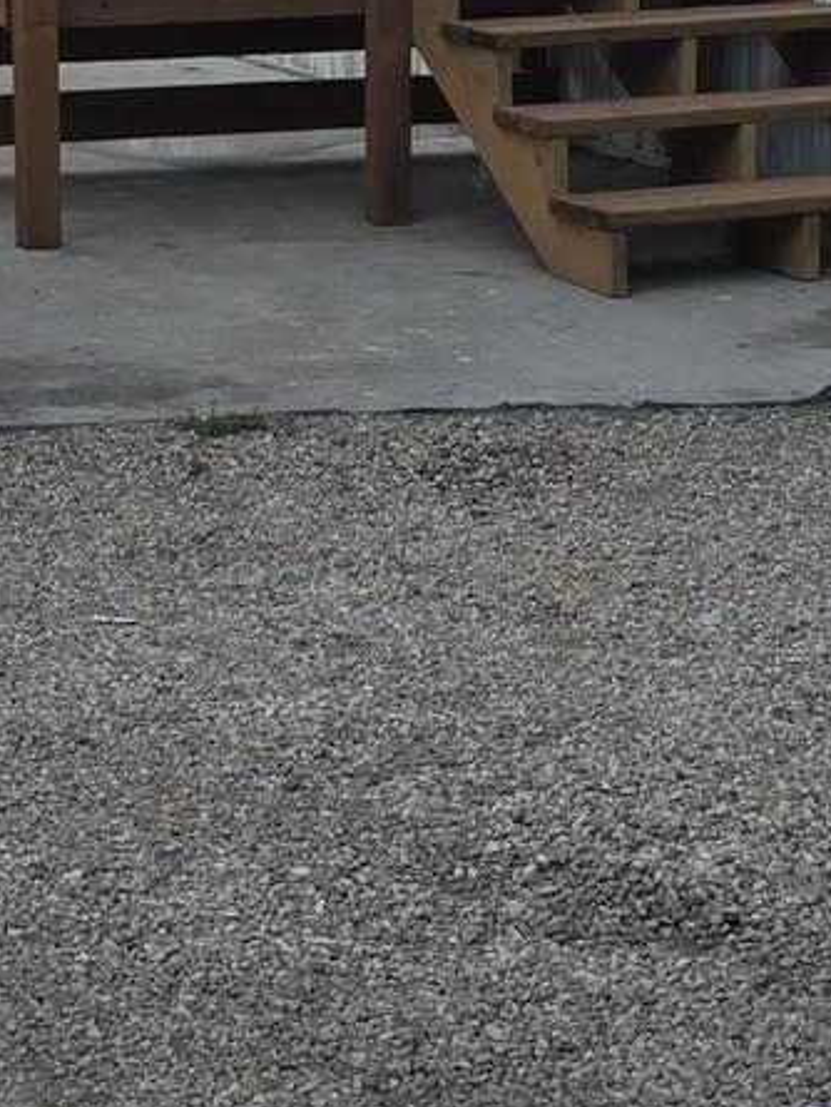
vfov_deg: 16.4
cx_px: 154
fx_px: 3807
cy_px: 187
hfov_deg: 12.4
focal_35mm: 119
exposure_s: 1/3778
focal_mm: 6.3
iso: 80
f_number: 1.7
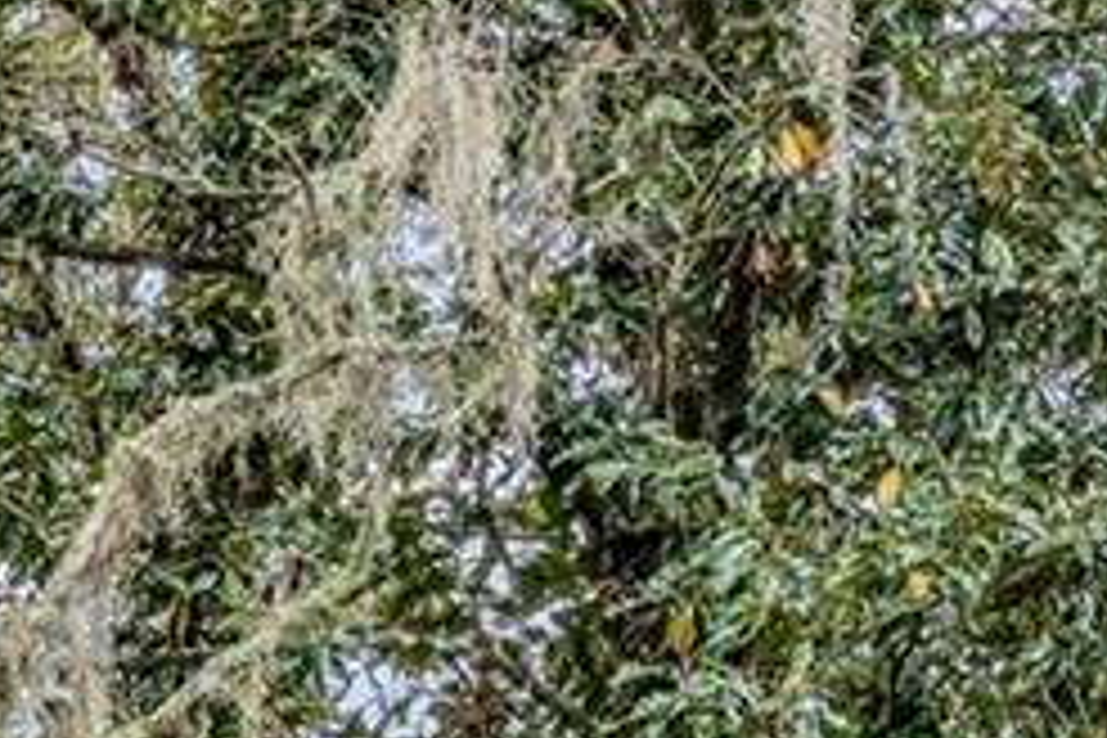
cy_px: 1940
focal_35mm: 146
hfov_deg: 11.1
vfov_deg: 8.4
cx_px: -1782
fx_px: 4497
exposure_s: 1/250
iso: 200
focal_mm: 22.5
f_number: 5
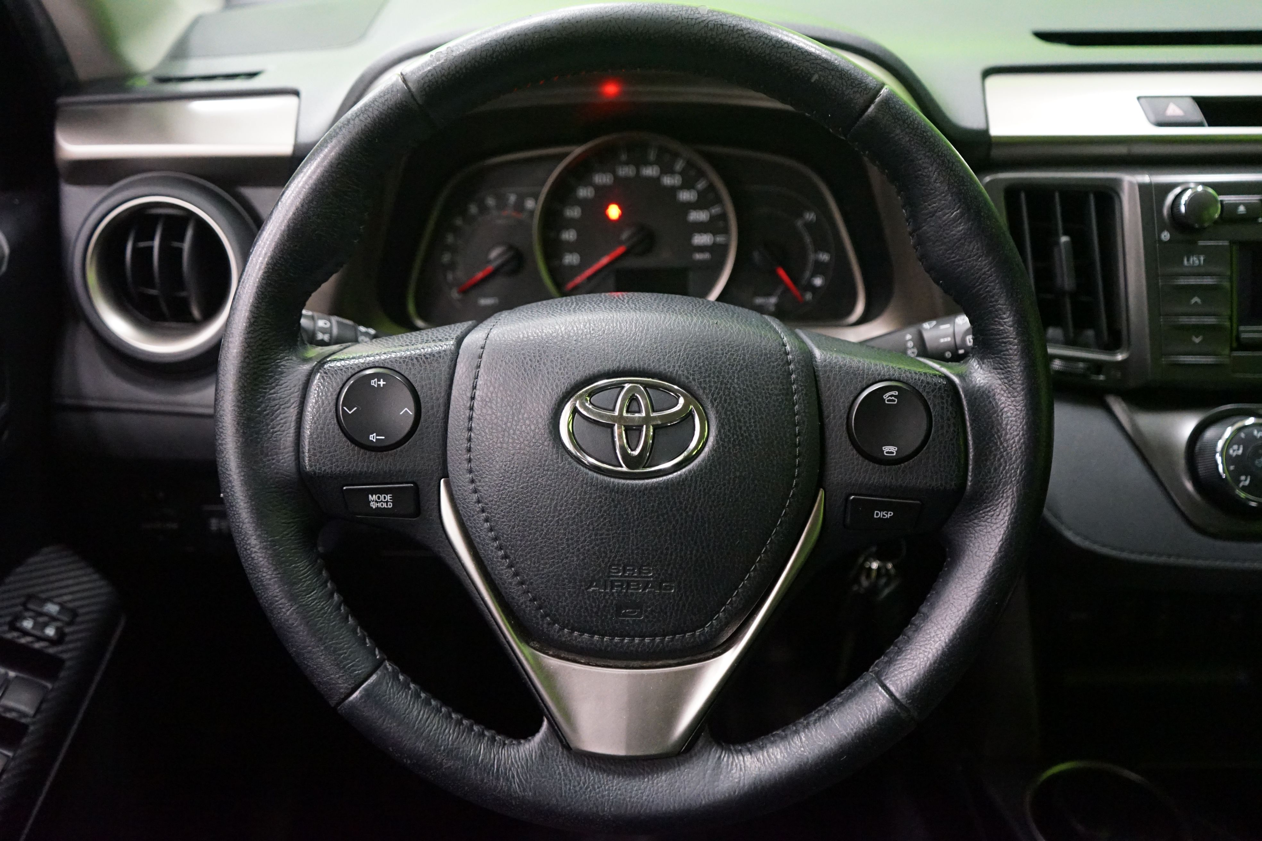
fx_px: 1087
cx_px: 631
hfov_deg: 60.3
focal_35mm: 31
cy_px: 420
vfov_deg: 42.3
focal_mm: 31
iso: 6400
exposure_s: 1/25
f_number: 4
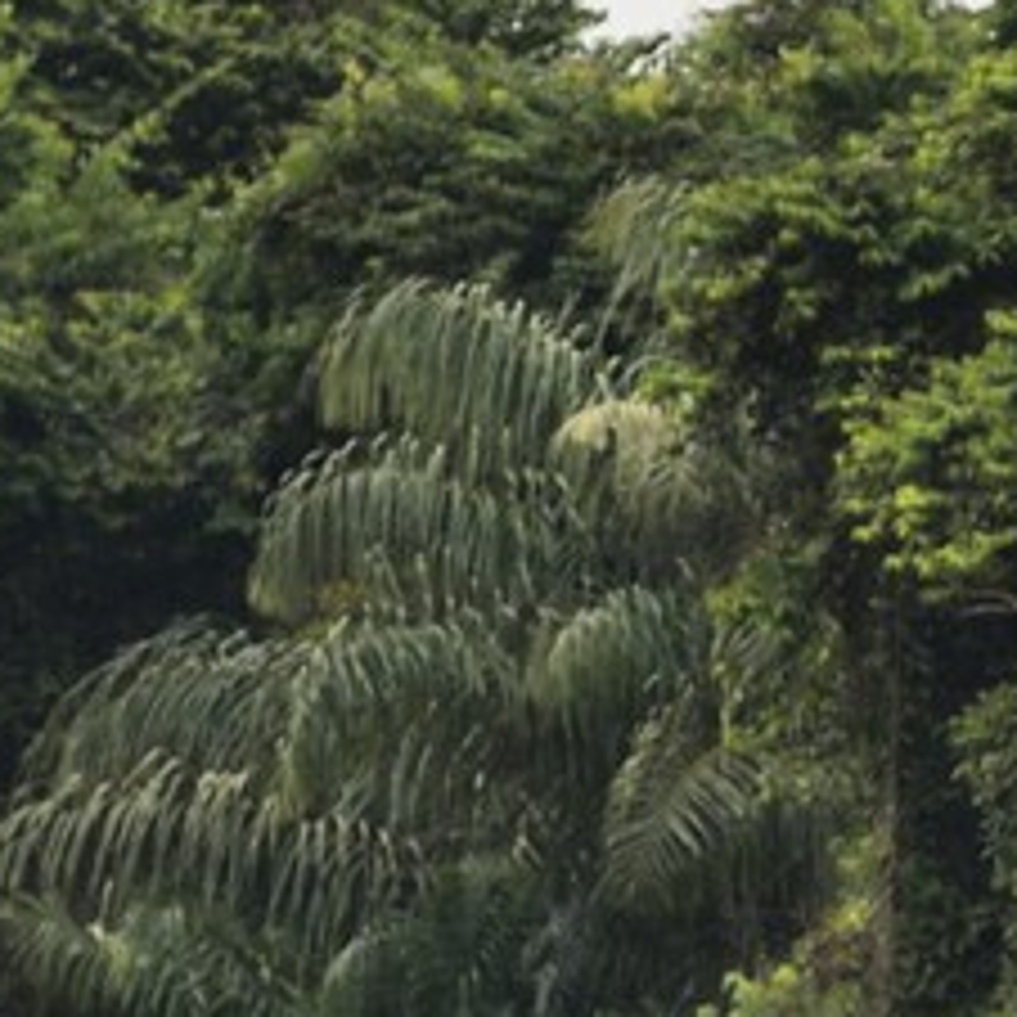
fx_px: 34934
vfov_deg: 1.7
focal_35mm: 1051
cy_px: 1300
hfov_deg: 1.7
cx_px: 3028
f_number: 5.6
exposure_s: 1/1000
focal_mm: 175
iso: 800
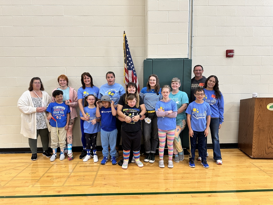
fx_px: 189
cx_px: 136
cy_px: 102
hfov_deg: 71.6
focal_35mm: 24
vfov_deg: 56.8
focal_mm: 6.86
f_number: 1.78
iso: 250
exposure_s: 1/60
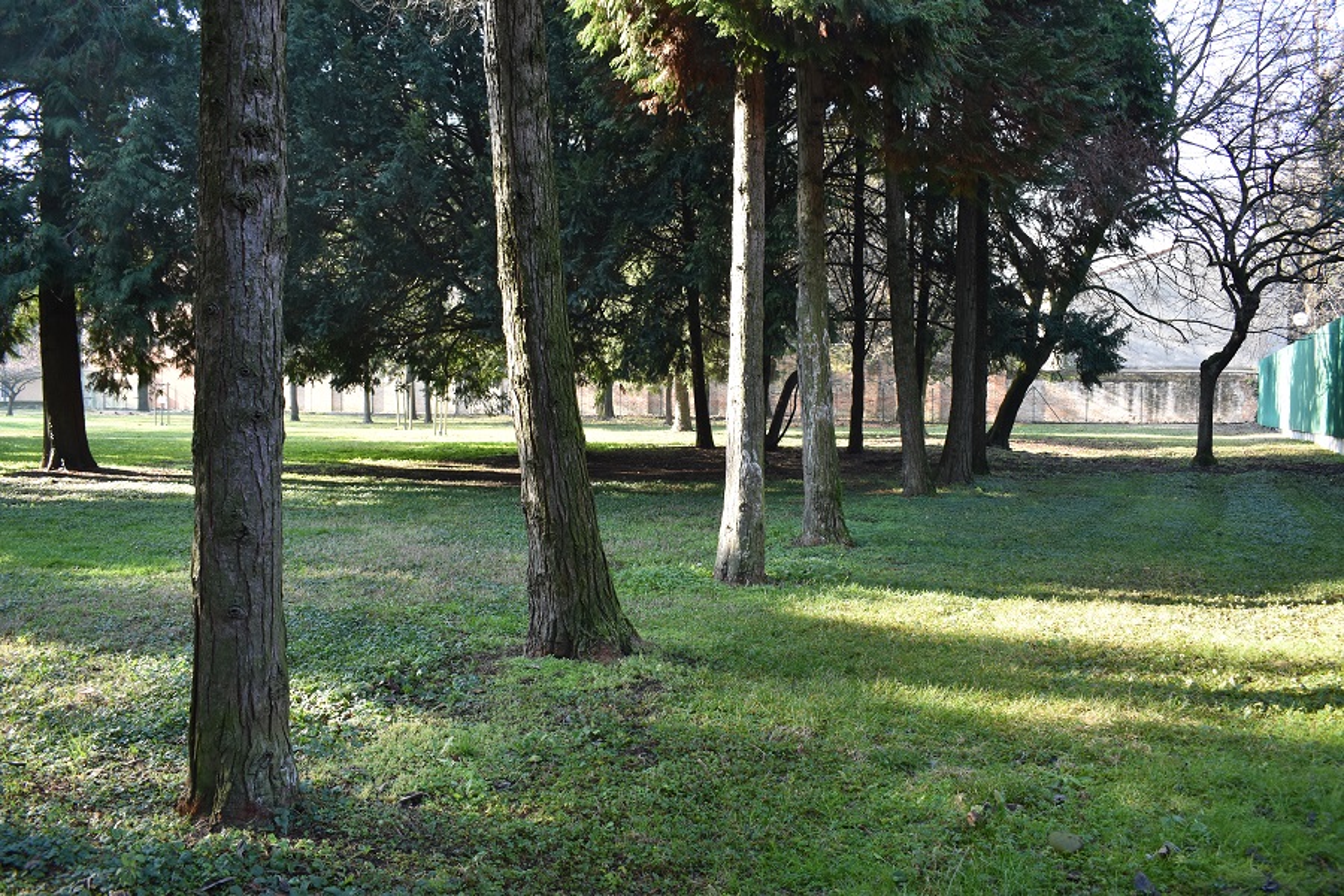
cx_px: 672
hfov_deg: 67.4
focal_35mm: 27
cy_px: 448
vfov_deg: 47.9
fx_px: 1008
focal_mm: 18
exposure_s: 1/125
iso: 400
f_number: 5.6
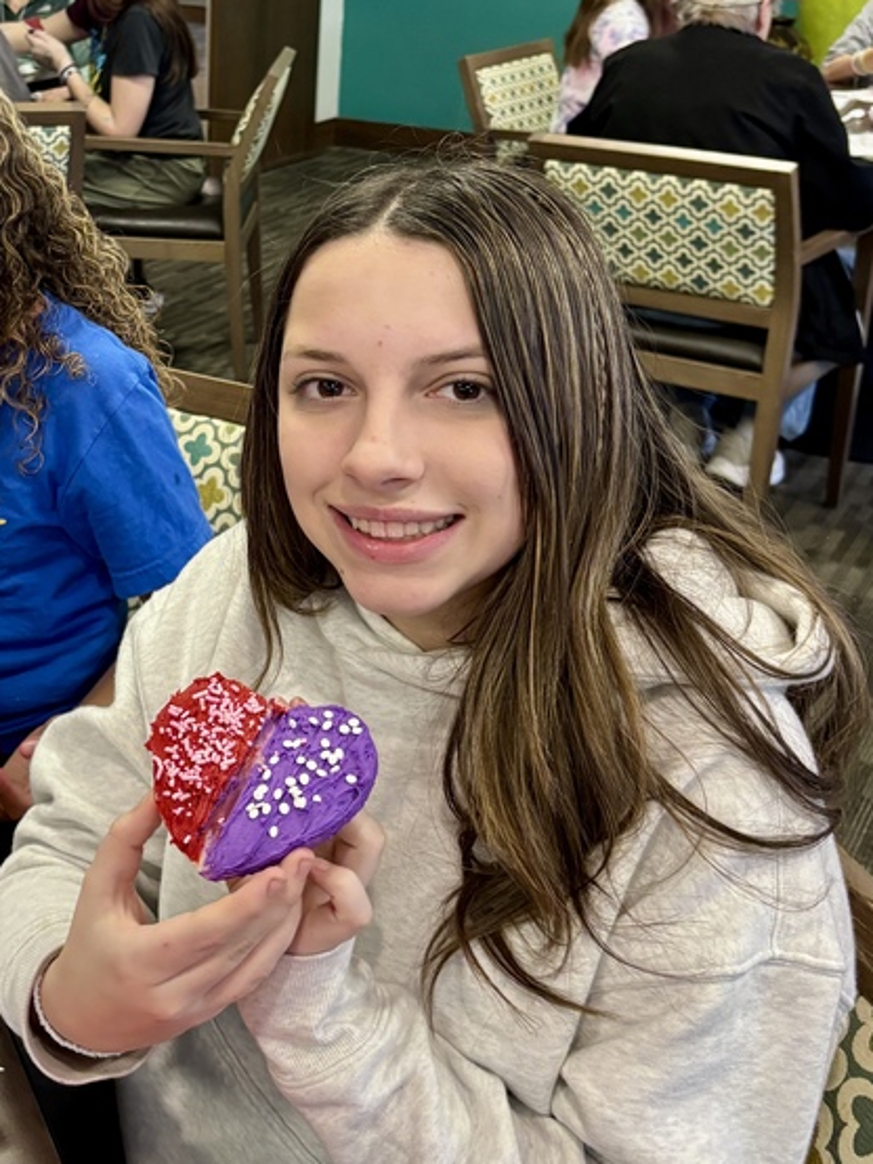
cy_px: 403
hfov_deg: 29.7
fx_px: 1615
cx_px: 195
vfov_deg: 39.3
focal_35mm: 48
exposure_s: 1/60
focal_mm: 5.96
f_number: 1.6
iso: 320
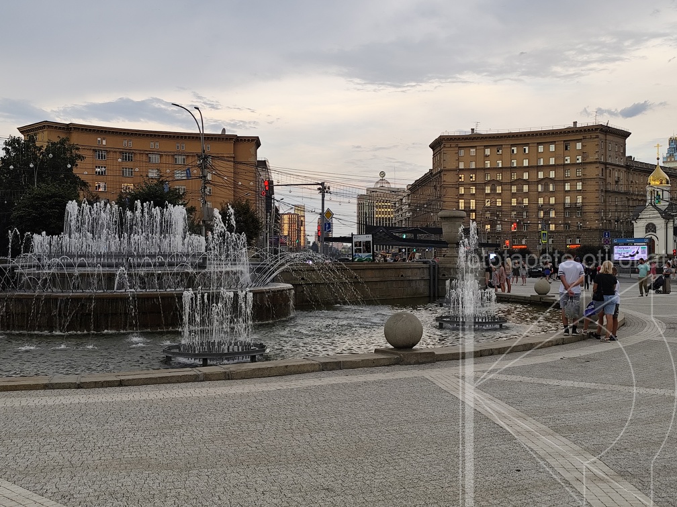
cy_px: 254
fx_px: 724
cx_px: 338
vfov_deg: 38.7
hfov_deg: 50.1
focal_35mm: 37
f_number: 1.65
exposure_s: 1/117
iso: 50
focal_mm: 6.19
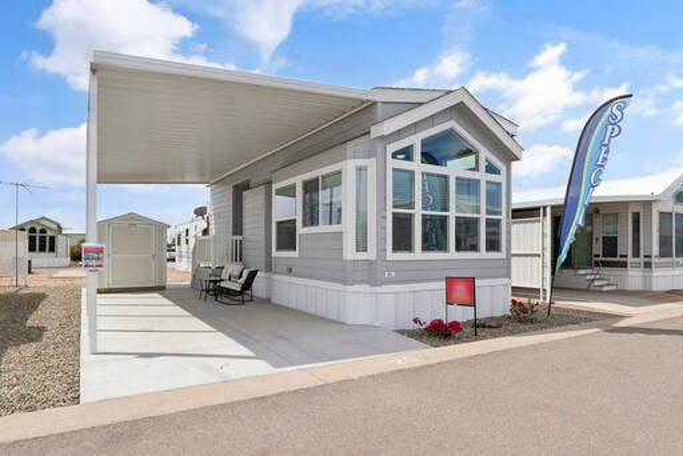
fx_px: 380
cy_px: 228
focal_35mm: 20
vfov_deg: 62.0
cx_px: 342
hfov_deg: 83.9
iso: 500
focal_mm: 20
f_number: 8
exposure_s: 1/1600
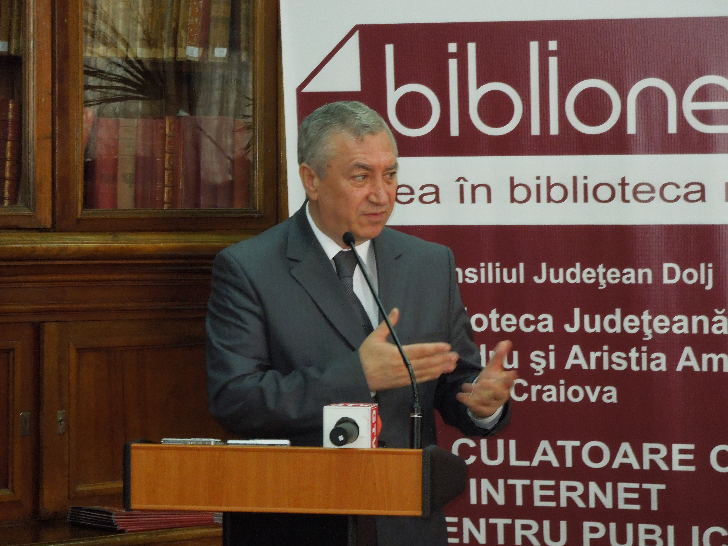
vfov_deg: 11.1
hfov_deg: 14.7
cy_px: 273
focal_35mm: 134
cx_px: 364
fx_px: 2818
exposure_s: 1/60
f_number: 4.9
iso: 800
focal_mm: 24.2
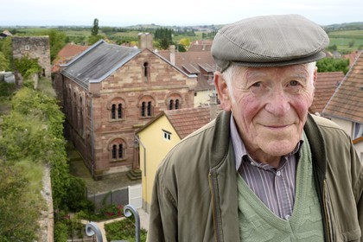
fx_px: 353
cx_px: 182
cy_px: 121
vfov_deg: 37.9
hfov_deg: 54.4
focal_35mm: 35
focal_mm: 35
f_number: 16
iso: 400
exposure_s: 1/100
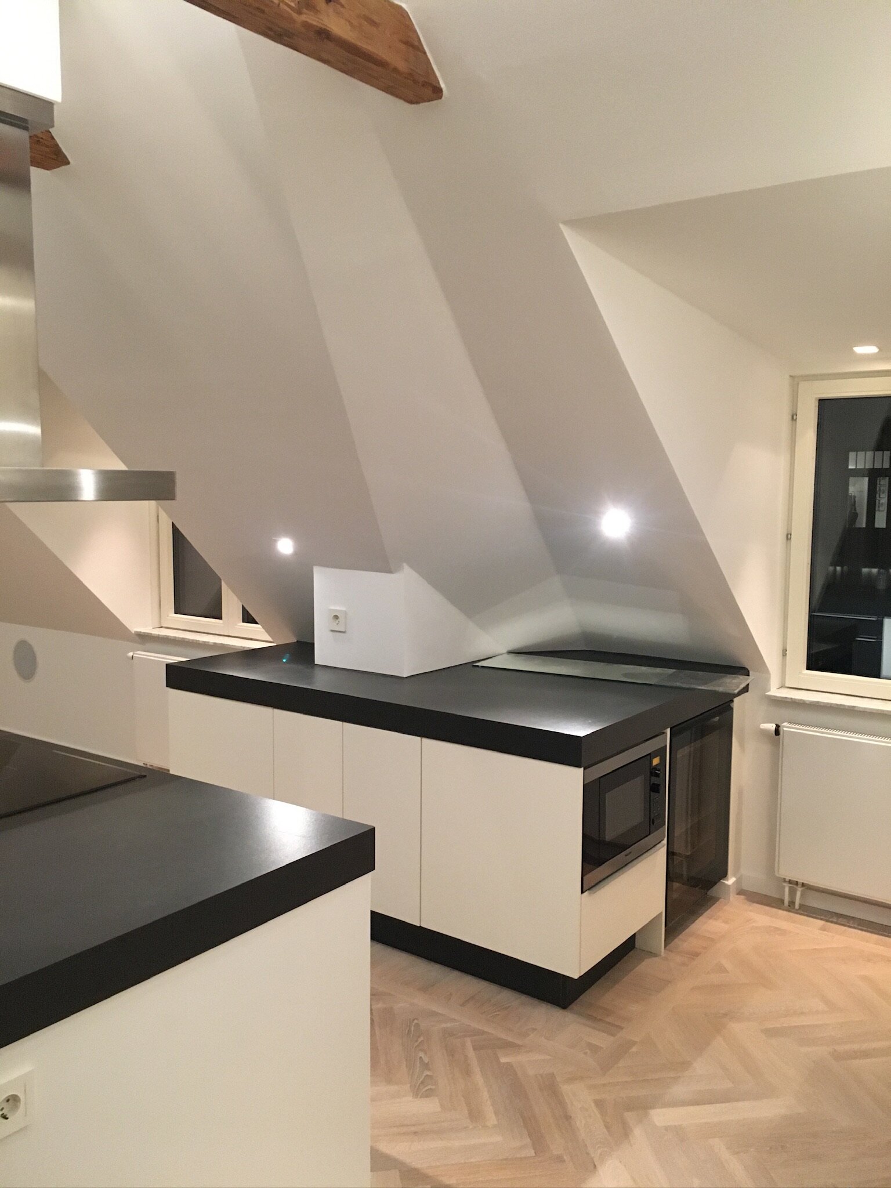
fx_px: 995
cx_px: 446
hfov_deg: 48.2
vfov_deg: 61.7
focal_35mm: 29
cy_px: 594
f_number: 2.2
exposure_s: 1/25
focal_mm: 4.15
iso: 200
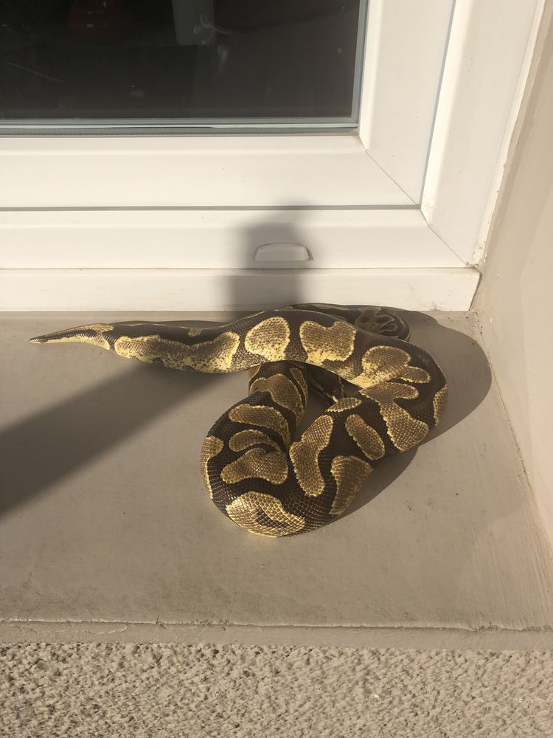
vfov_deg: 63.4
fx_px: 596
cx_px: 276
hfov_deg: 49.7
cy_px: 369
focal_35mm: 28
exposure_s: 1/4049
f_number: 1.8
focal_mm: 3.99
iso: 25
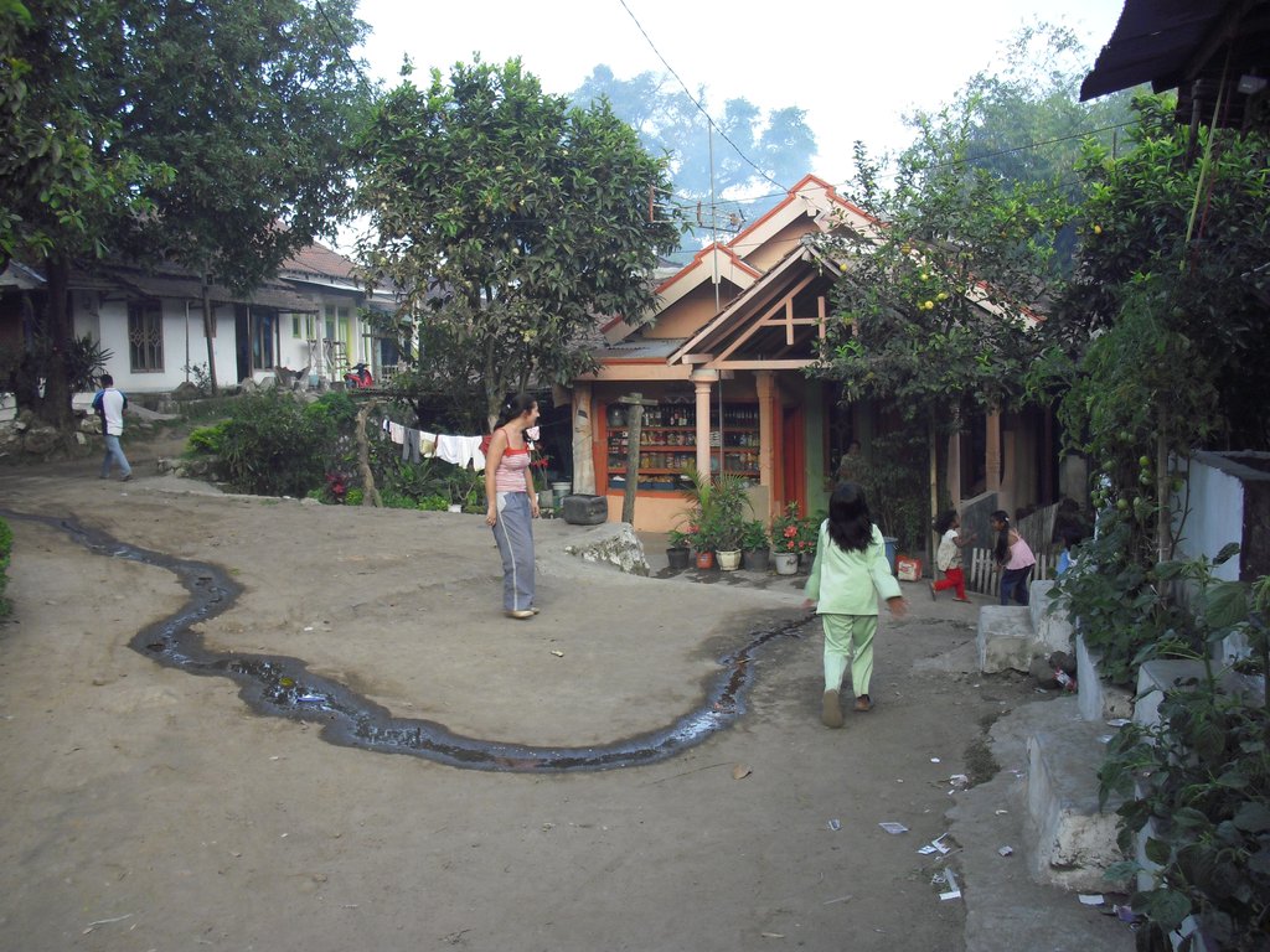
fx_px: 1394
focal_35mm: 38
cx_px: 635
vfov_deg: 37.7
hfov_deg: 49.0
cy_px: 476
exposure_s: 1/100
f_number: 2.8
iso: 100
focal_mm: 6.2
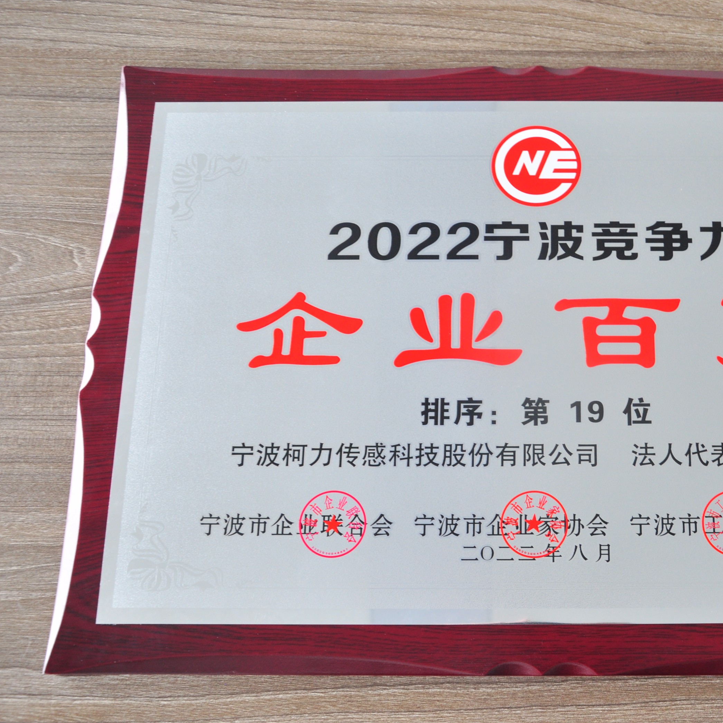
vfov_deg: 39.2
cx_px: 539
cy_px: 364
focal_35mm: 43
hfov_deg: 38.2
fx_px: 1016
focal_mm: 22
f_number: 5.6
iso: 400
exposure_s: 1/5
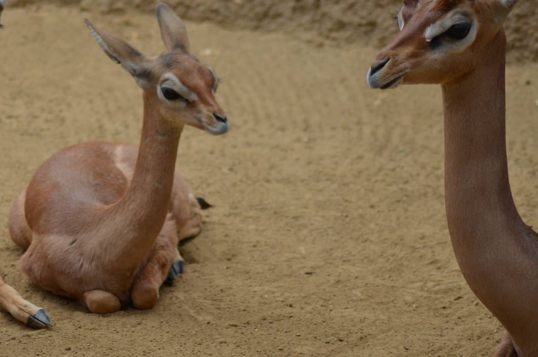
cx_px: 183
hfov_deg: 5.9
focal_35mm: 350
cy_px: 104
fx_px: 5217
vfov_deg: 3.9
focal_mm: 155
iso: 400
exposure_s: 1/1250
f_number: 4.5
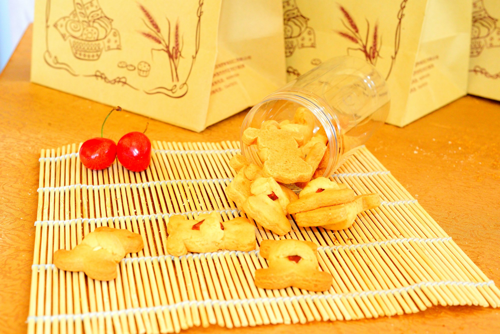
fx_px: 694
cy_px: 167
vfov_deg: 27.0
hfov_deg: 39.6
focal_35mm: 50
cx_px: 250
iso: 2000
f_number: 9
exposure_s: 1/160
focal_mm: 50
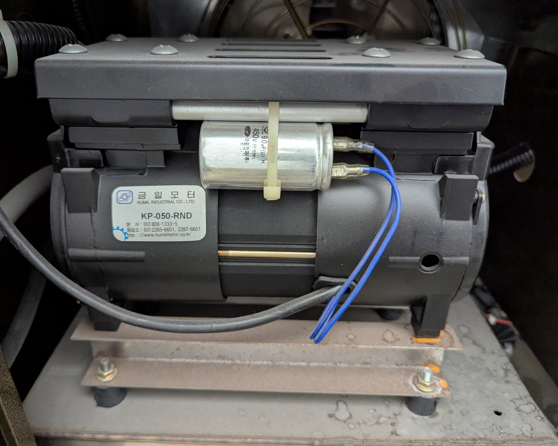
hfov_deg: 66.0
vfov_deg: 54.9
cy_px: 217
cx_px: 260
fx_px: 429
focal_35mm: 26
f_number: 1.85
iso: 669
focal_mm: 6.81
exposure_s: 1/60.2
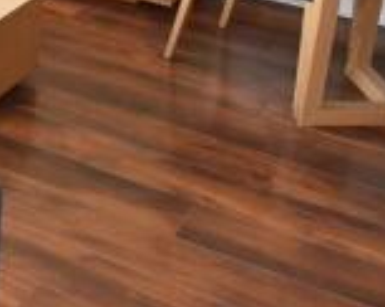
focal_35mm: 79
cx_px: -70
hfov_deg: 22.4
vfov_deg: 18.4
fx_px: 899
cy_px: -57
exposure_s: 1/160
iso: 1000
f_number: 5.6
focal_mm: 18
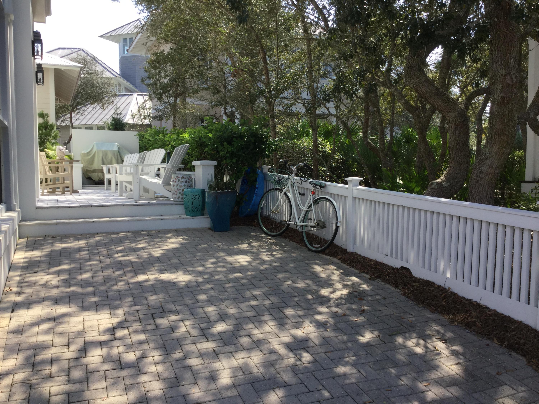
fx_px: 483
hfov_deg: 58.4
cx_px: 270
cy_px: 202
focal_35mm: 31
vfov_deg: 45.4
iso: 25
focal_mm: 3.3
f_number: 2.4
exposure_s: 1/586
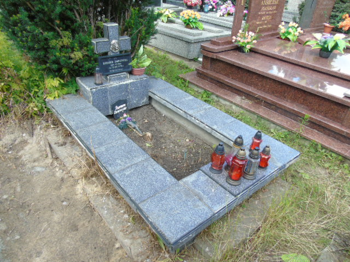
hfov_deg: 69.4
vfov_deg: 54.9
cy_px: 131
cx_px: 175
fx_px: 253
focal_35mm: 25
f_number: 3.4
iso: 80
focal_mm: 4.4
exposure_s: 1/100
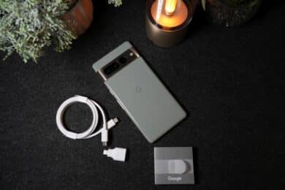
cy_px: 95
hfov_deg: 57.2
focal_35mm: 33
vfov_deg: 40.0
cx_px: 142
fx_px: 261
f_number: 7.1
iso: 640
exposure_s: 1/40
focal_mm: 33
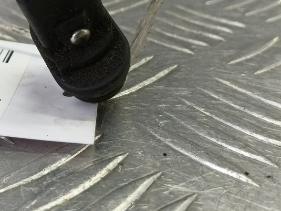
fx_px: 357
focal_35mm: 44
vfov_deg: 31.9
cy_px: 38
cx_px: 65
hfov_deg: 41.5
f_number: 1.6
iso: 113
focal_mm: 4.11
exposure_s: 1/50
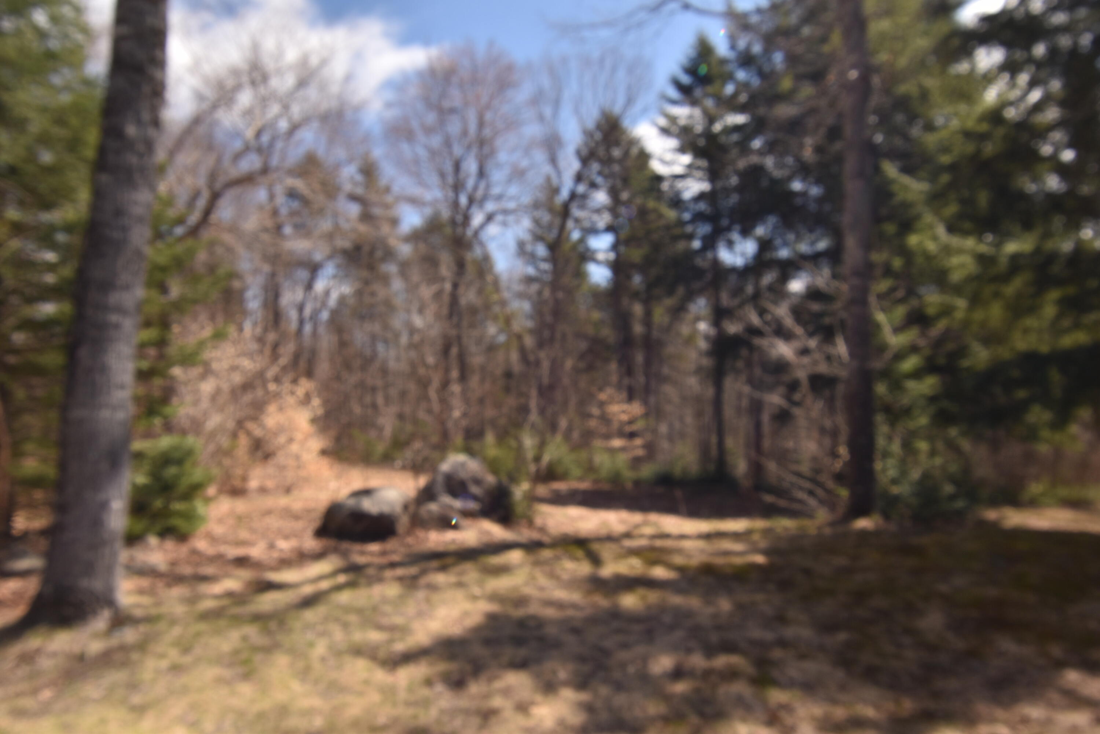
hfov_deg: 70.4
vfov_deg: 50.4
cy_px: 367
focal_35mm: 26
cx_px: 550
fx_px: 779
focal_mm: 17
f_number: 13
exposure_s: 1/100
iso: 100
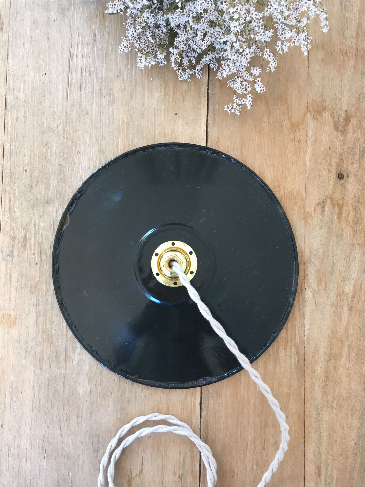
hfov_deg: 48.2
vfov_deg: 61.7
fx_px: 408
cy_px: 244
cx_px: 182
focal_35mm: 29
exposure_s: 1/33
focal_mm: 4.15
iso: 64
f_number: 2.2
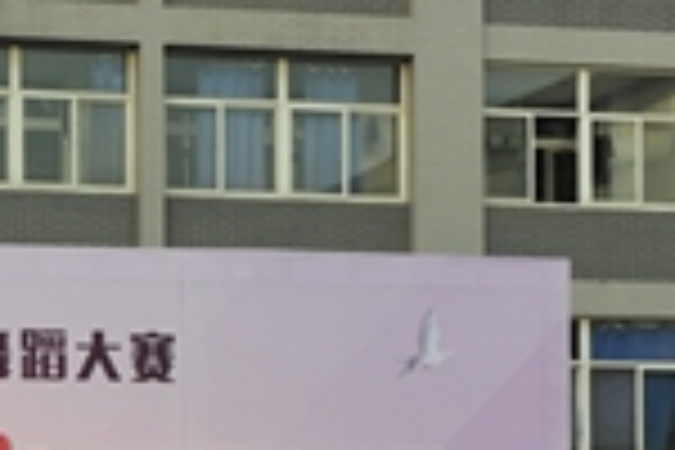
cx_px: -256
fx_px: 2512
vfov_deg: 10.0
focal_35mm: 134
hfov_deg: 14.5
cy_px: 623
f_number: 5
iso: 400
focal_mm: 38
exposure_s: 1/100
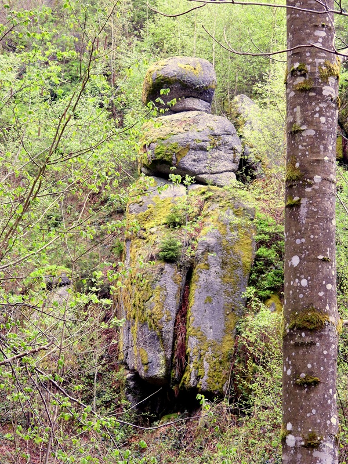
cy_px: 232
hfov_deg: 18.4
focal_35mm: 80
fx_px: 1072
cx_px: 174
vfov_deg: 24.4
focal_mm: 14.3
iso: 220
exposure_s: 1/60
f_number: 3.5
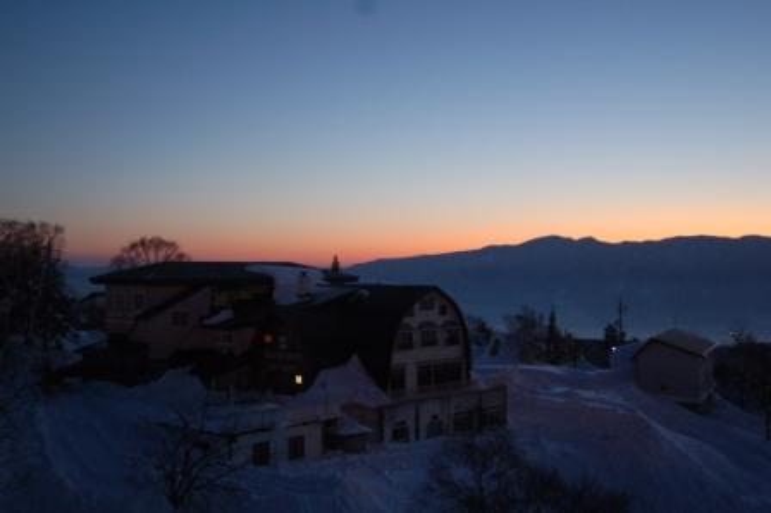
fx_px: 899
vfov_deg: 31.8
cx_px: 386
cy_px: 256
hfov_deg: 46.4
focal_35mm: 42
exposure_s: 1/8
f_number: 3.3
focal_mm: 28
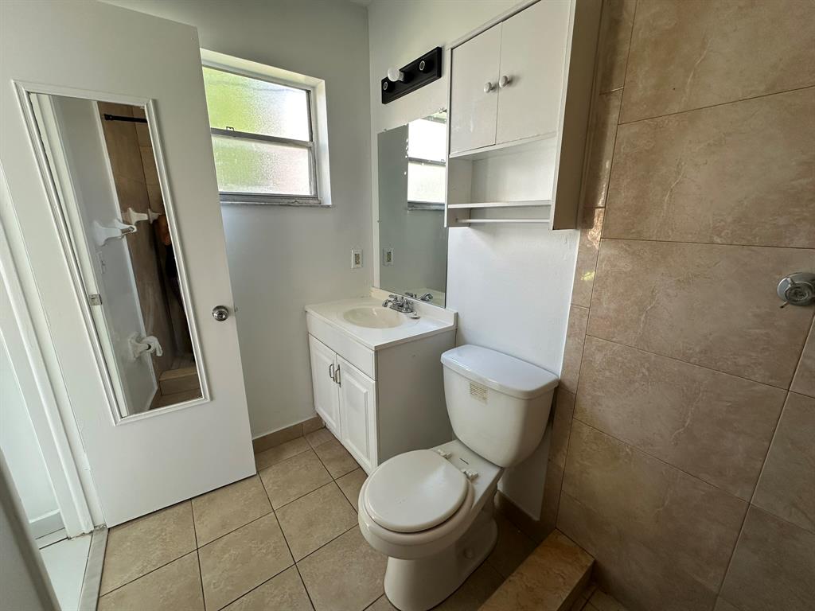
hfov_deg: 102.1
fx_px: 330
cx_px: 408
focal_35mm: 14
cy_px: 306
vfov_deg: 85.7
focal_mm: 2.22
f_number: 2.2
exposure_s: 1/99
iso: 80
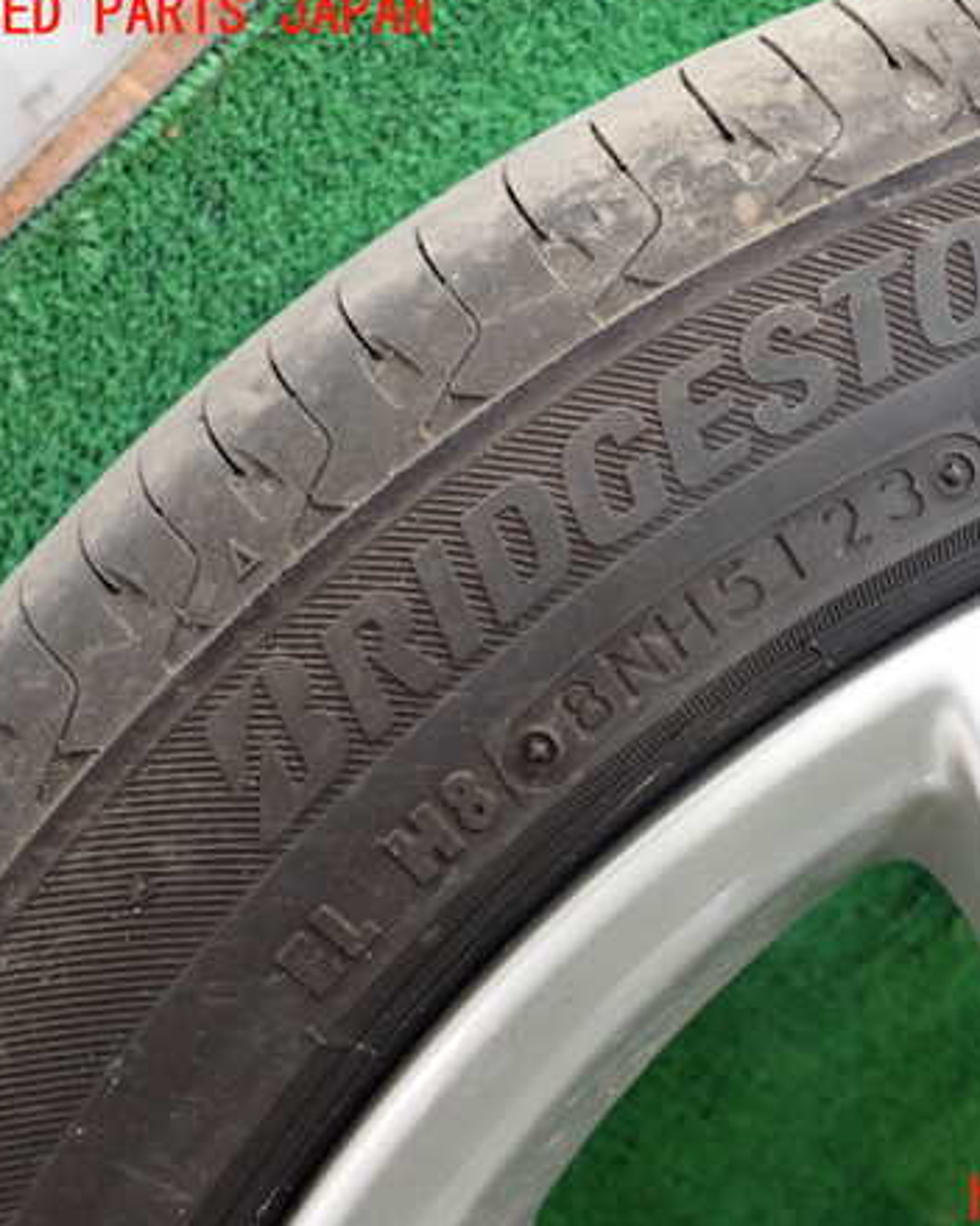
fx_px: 1741
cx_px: 762
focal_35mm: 48
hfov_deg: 30.8
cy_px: 609
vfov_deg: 38.8
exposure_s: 1/125
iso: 400
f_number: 2.5
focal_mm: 6.37
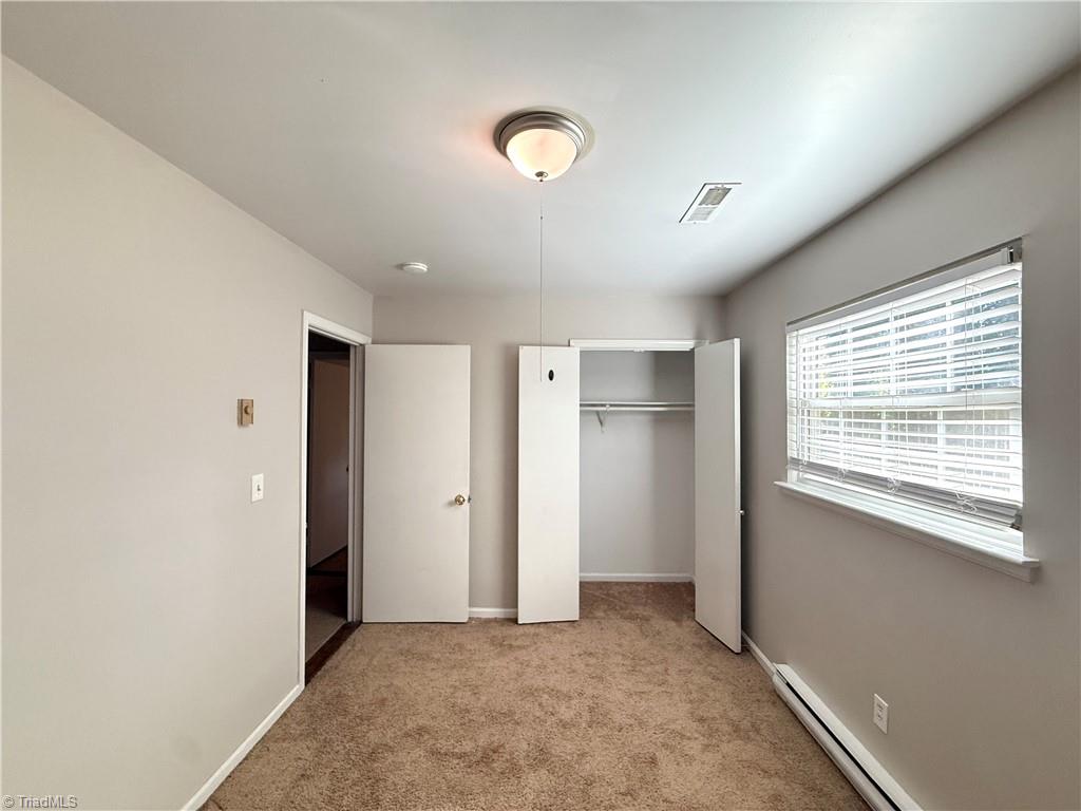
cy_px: 406
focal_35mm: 14
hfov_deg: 102.1
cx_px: 540
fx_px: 437
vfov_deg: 85.7
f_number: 2.2
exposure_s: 1/120
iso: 250
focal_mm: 2.22
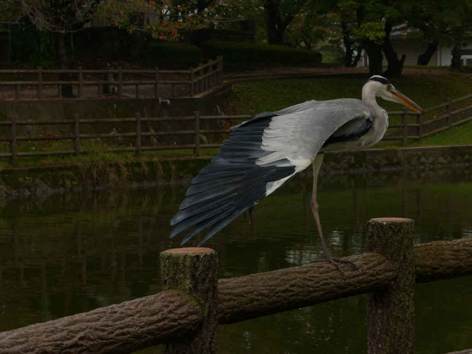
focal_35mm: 107
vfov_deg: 13.8
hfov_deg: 18.4
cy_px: 177
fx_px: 1459
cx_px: 236
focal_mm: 19.2
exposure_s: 1/100
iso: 160
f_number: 4.5
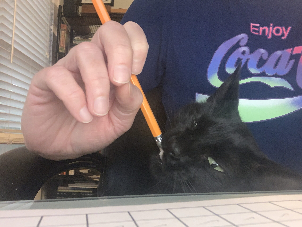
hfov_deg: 56.8
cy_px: 114
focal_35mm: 32
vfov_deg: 44.2
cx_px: 151
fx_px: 279
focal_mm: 2.87
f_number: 2.2
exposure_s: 1/36
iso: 125
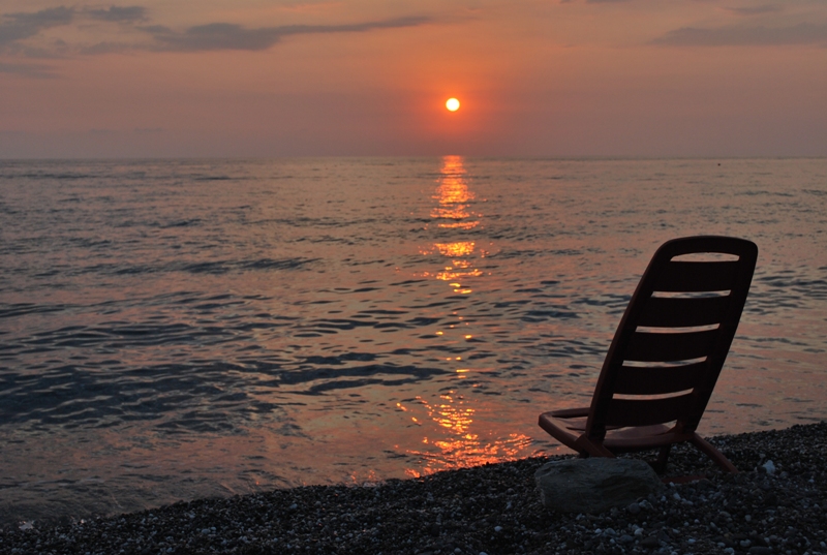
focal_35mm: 48
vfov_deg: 28.2
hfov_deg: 41.0
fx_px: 1105
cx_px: 414
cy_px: 278
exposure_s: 1/200
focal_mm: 32
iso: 100
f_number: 7.1
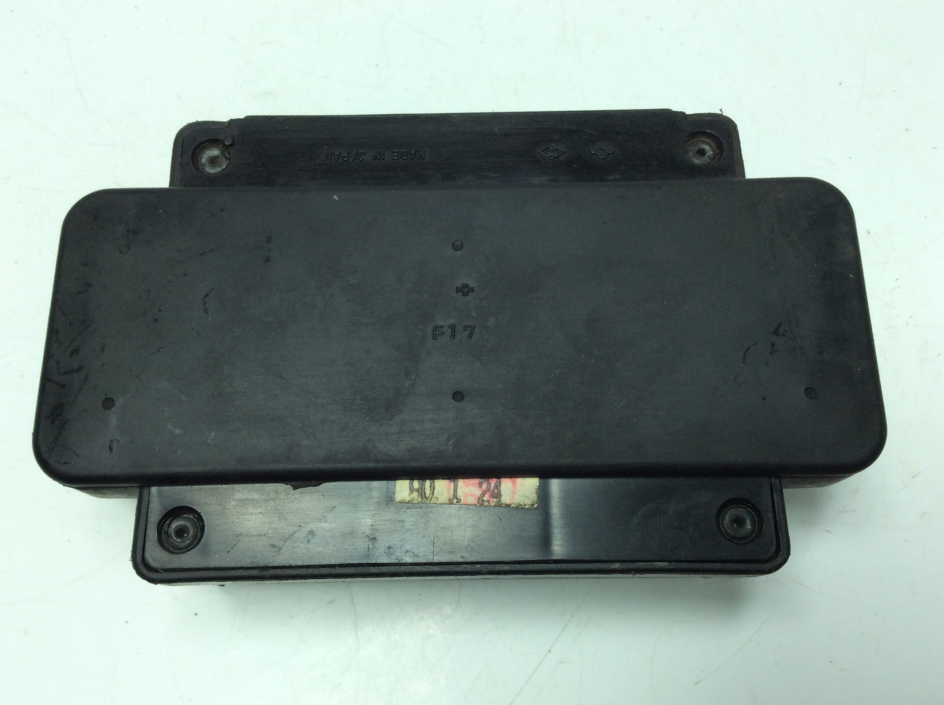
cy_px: 352
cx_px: 472
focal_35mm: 32
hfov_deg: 56.9
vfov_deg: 44.1
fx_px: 871
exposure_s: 1/289
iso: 32
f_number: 2.4
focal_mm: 3.3
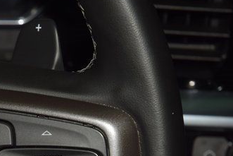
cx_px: 13
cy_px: 130
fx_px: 1314
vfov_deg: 6.8
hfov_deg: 10.1
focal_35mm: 203
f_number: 8
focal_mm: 70
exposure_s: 1/125
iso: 100
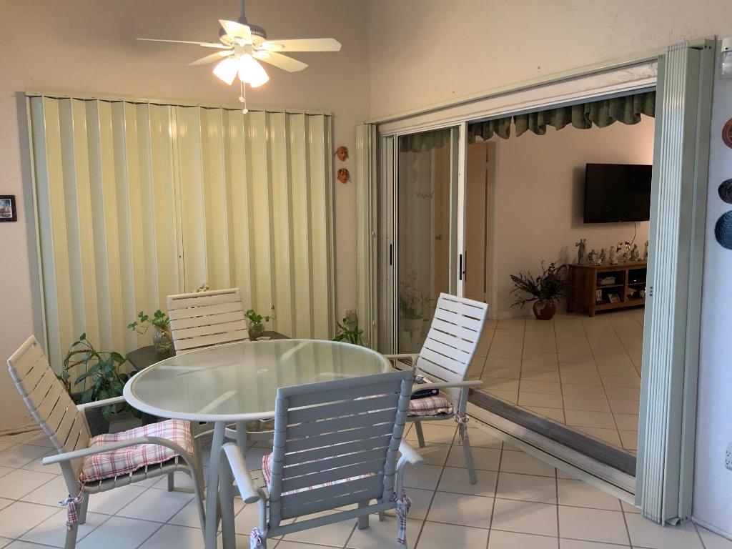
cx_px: 366
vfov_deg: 48.2
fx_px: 613
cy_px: 274
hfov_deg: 61.7
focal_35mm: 29
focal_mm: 3
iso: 160
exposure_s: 1/60
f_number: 1.8
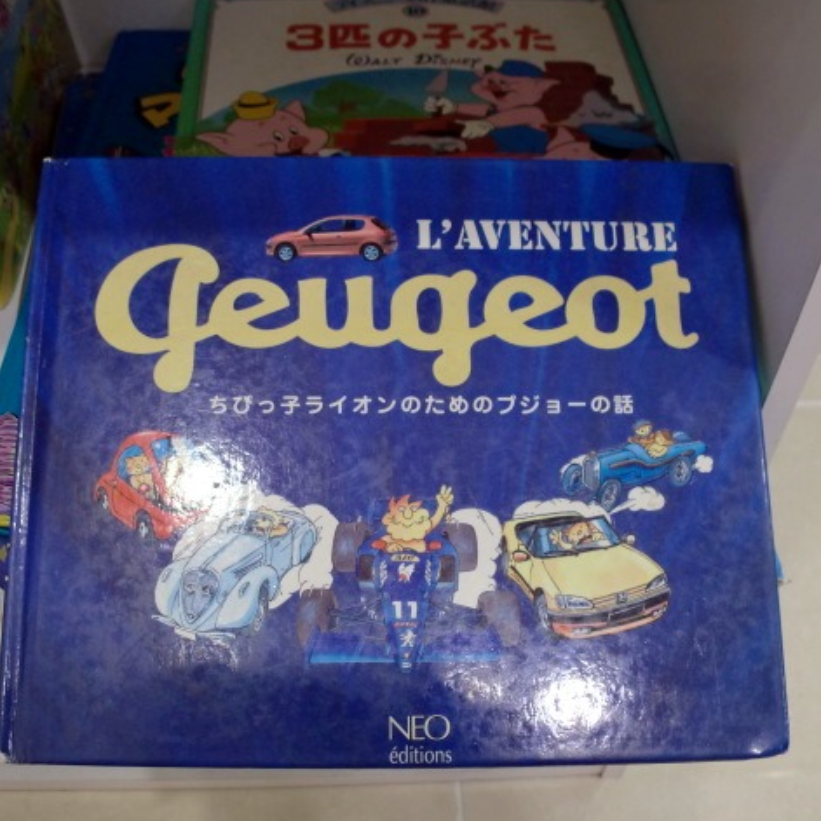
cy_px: 411
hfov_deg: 40.0
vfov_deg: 40.0
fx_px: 1127
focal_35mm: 42
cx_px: 377
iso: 160
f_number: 3.1
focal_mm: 6.3
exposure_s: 1/60
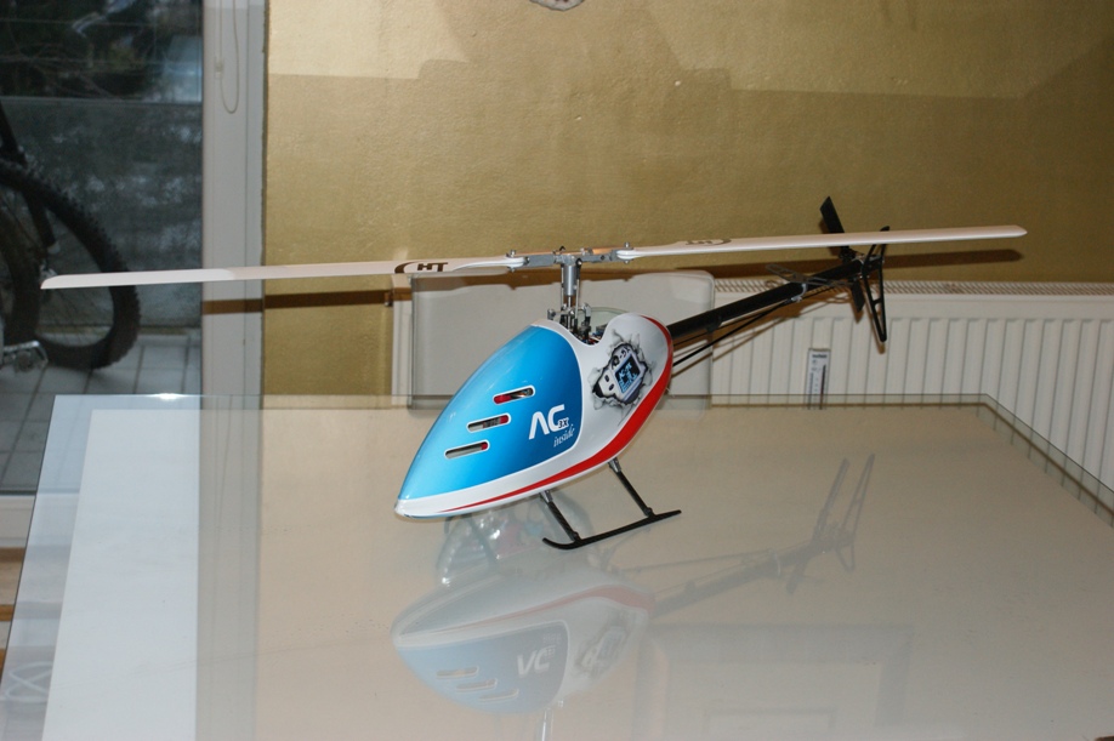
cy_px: 370
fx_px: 2088
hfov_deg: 29.9
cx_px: 557
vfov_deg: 20.1
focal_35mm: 68
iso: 400
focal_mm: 45
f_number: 5.6
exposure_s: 1/60
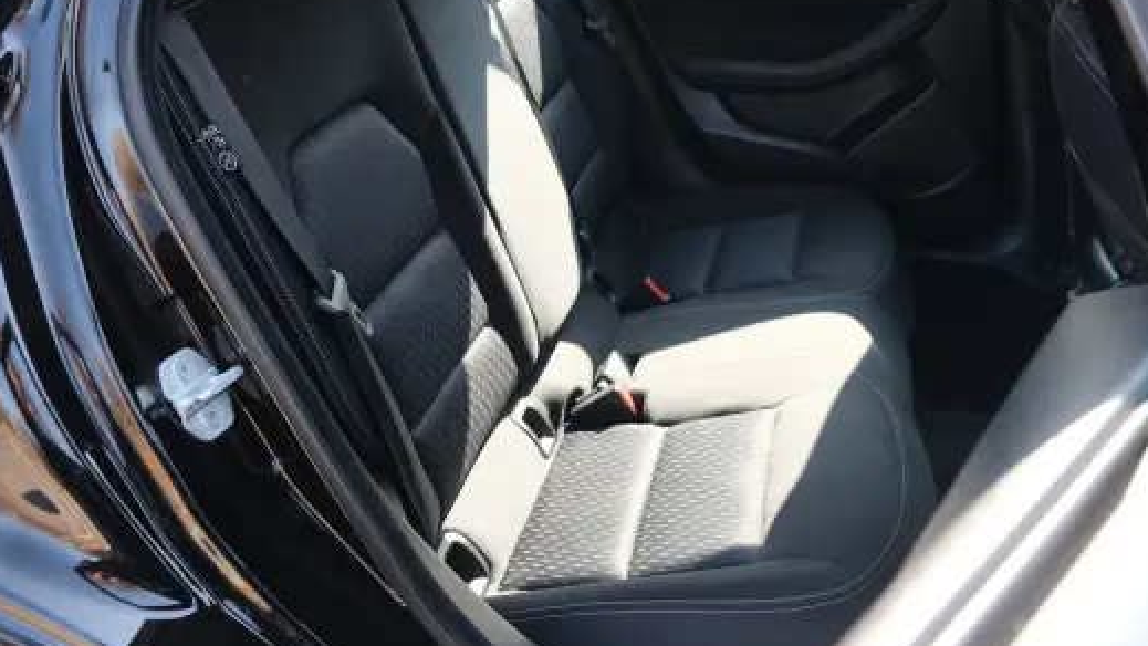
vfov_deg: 29.4
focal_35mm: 40
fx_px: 1218
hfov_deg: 50.3
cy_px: 192
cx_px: 668
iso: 320
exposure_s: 1/110
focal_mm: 20.5
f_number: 4
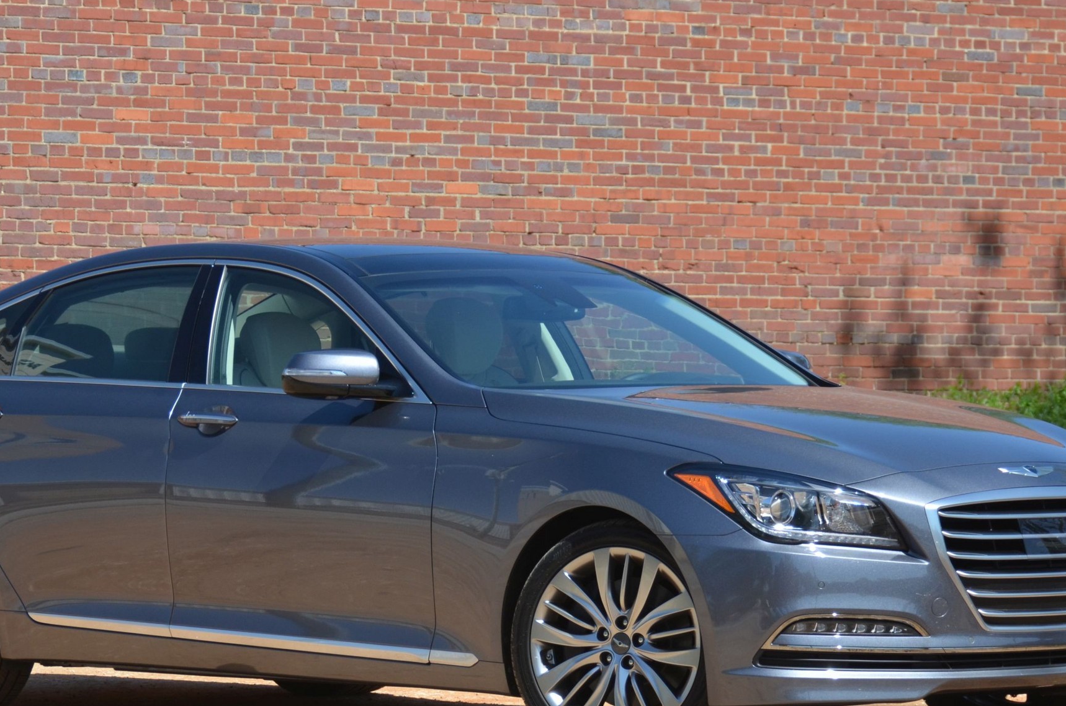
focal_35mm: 179
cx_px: 477
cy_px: 434
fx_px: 5290
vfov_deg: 7.6
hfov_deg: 11.5
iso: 400
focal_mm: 82
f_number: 5.6
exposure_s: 1/1600
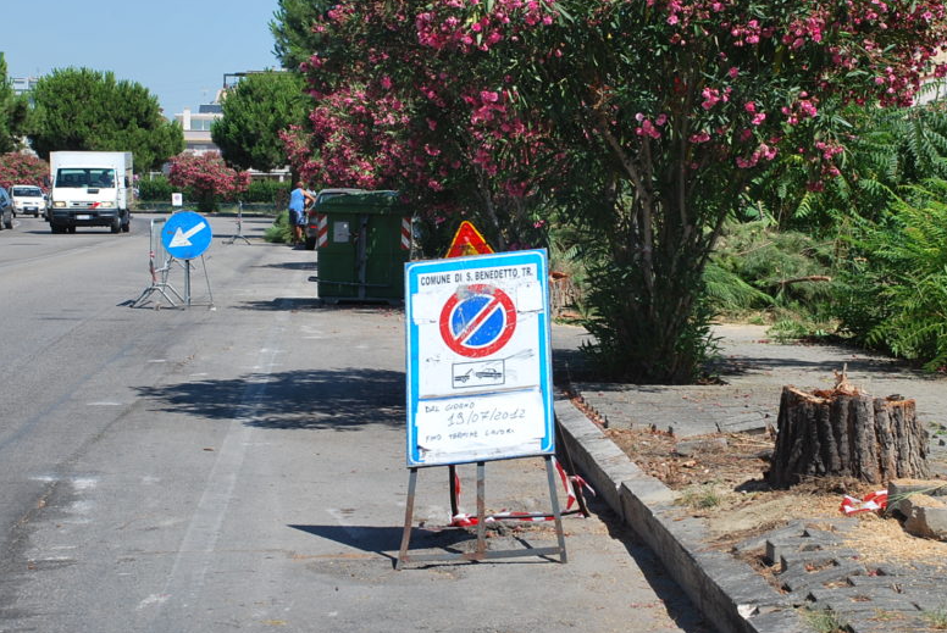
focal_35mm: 95
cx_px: 546
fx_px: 2501
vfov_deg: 14.4
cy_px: 265
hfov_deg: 21.4
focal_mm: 48
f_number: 10
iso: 100
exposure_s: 1/200
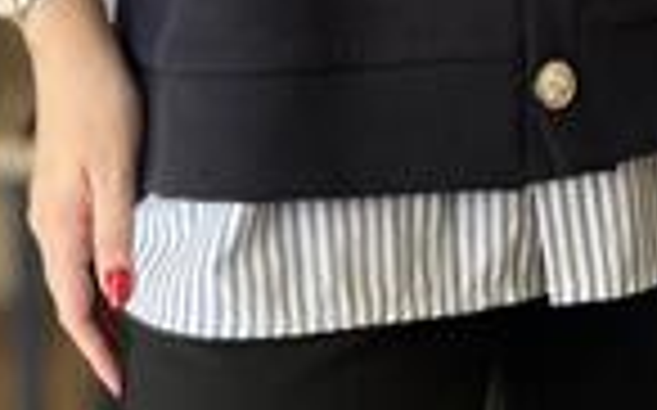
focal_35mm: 144
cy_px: -237
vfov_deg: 8.8
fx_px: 2576
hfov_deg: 14.5
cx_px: 342
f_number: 1.78
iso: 125
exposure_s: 1/166
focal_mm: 6.86
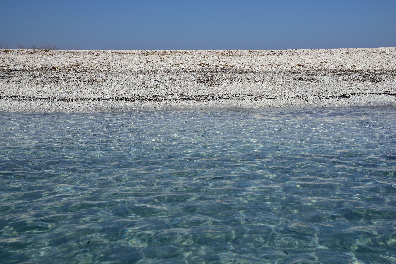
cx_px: 198
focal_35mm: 44
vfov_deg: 30.5
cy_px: 132
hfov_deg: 44.5
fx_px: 484
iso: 200
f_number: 11
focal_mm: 44
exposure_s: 1/400
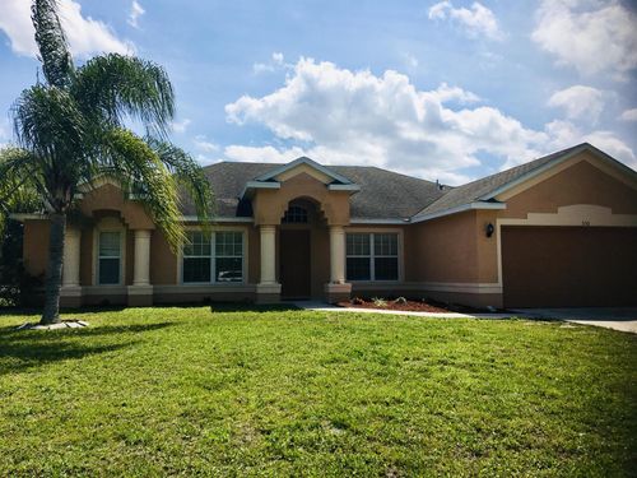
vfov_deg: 48.2
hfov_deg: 61.7
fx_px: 534
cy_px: 239
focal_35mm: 29
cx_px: 318
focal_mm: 4.15
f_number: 2.2
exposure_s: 1/3846
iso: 25
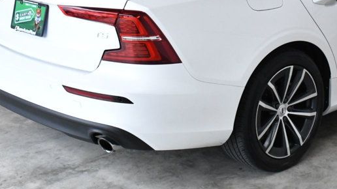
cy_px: 16
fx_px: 724
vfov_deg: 14.7
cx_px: 256
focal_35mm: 81
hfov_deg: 25.9
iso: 2500
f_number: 11
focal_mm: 26
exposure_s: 1/400
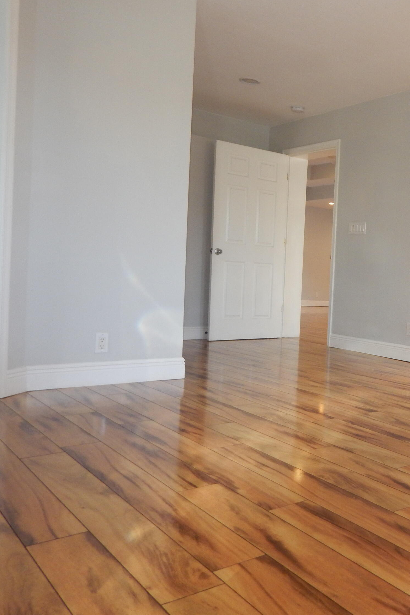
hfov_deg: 34.6
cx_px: 404
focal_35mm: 35
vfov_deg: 54.4
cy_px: 305
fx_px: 598
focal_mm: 4.5
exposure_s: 1/30
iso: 200
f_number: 3.1
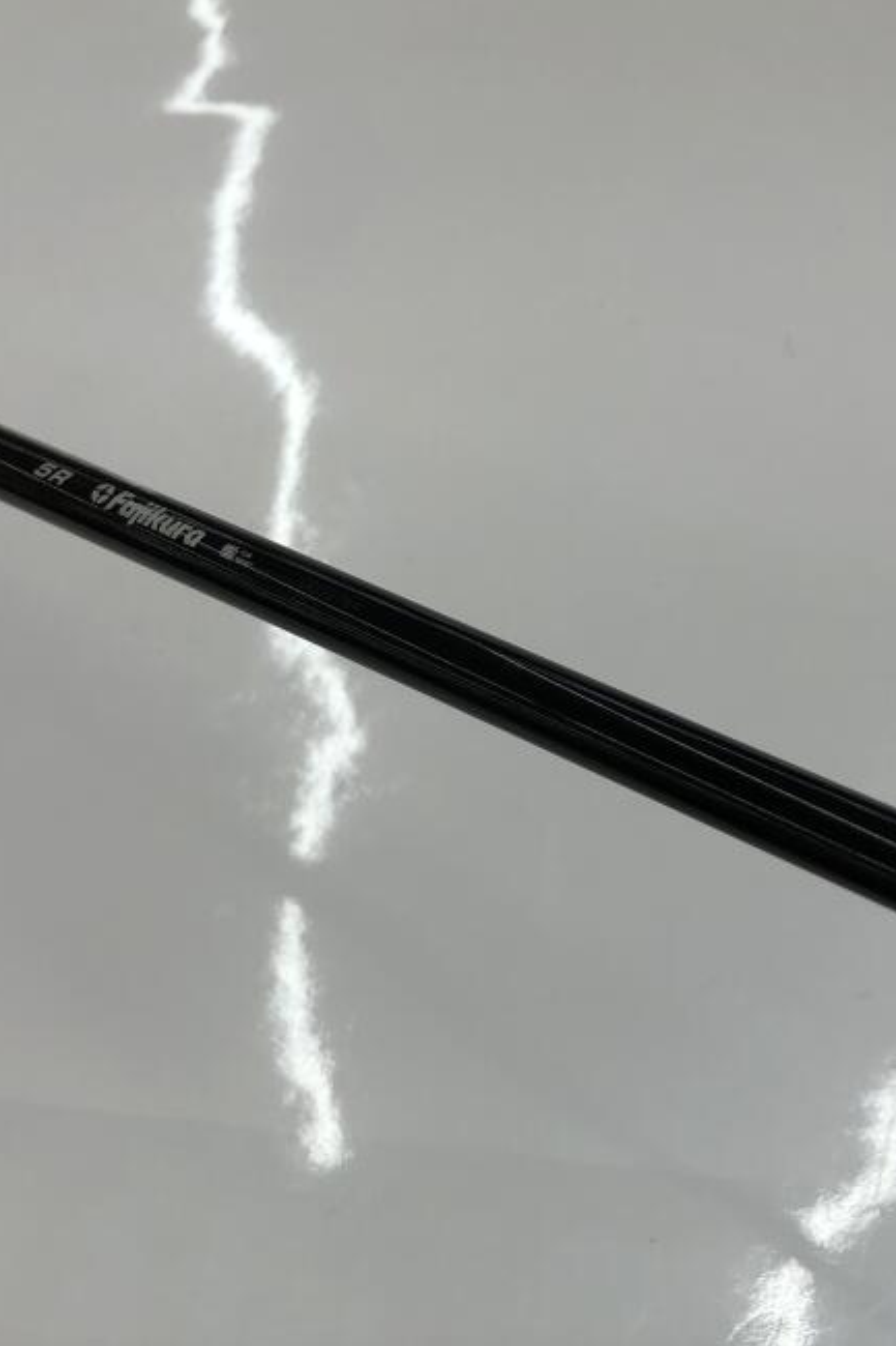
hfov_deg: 31.2
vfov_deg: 45.4
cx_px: 418
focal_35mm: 43
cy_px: 607
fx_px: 1606
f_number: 1.8
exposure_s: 1/156
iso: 20
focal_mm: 3.99
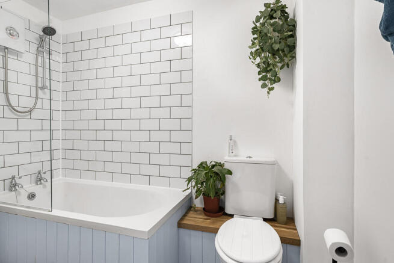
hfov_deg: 91.6
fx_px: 192
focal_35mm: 18
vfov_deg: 68.9
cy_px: 132
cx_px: 197
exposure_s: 1/2
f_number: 8
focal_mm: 17.5
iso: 200
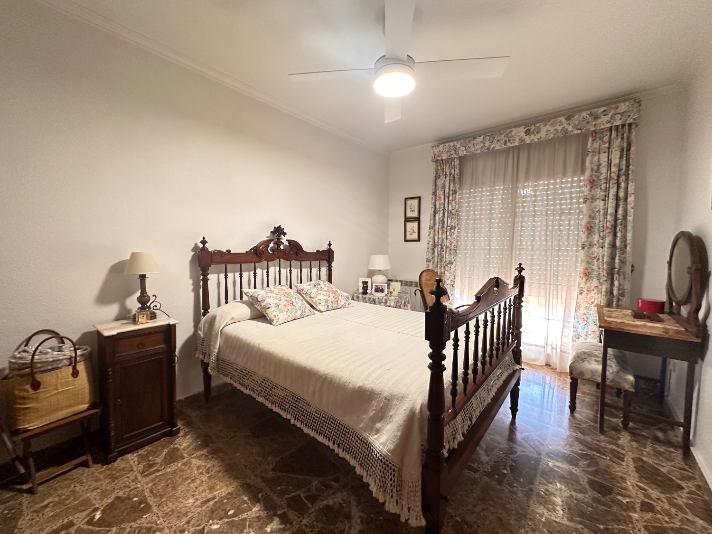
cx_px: 356
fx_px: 288
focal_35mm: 14
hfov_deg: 102.1
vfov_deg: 85.7
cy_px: 267
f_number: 2.2
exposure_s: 1/50
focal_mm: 2.22
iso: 320
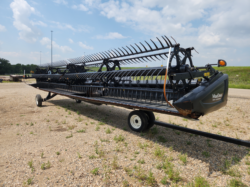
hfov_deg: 73.9
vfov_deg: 58.9
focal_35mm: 23
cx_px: 125
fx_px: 166
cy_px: 94
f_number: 1.8
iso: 20
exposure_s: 1/1844
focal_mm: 5.4
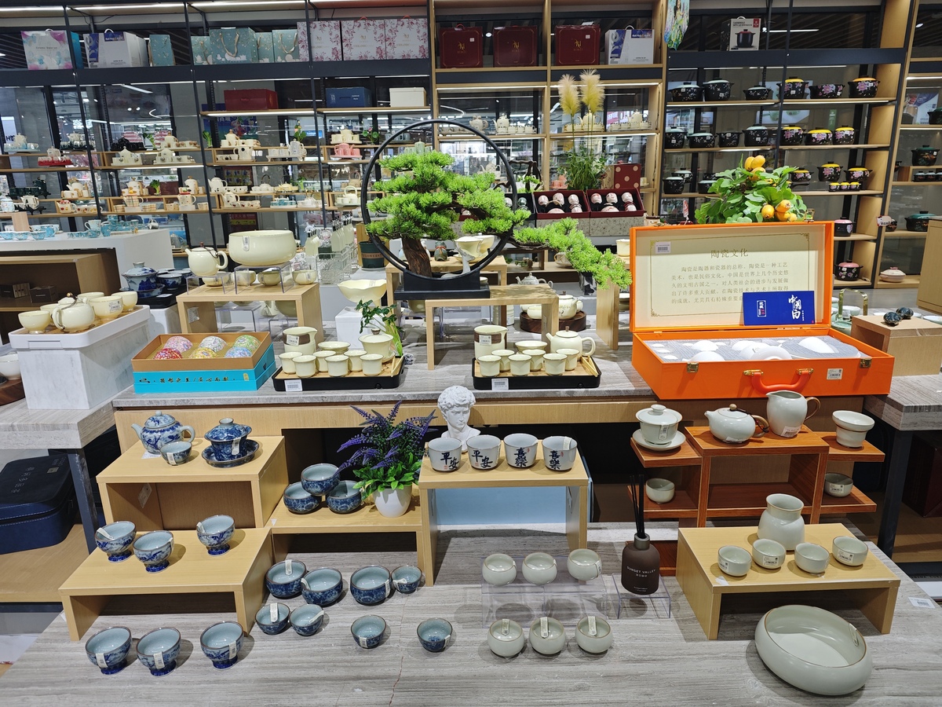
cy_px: 354
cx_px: 471
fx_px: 626
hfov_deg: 73.9
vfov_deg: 58.9
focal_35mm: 23
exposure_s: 1/100
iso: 64
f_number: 1.6
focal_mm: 6.55
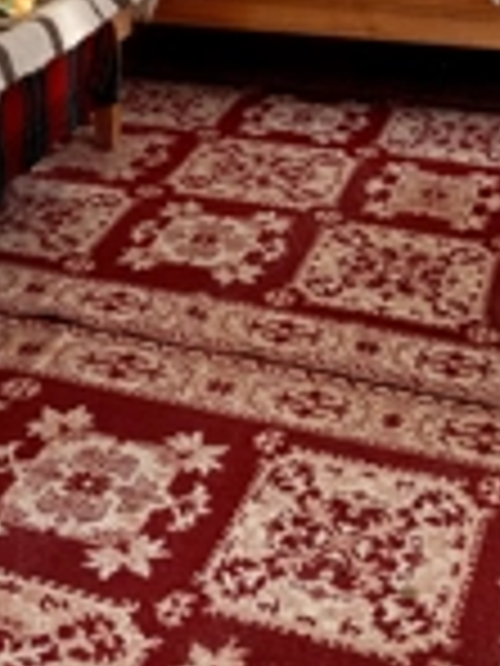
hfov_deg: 22.5
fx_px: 1252
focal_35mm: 65
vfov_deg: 27.5
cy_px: -50
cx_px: 158
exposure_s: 1/149
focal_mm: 6.76
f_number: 1.78
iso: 64
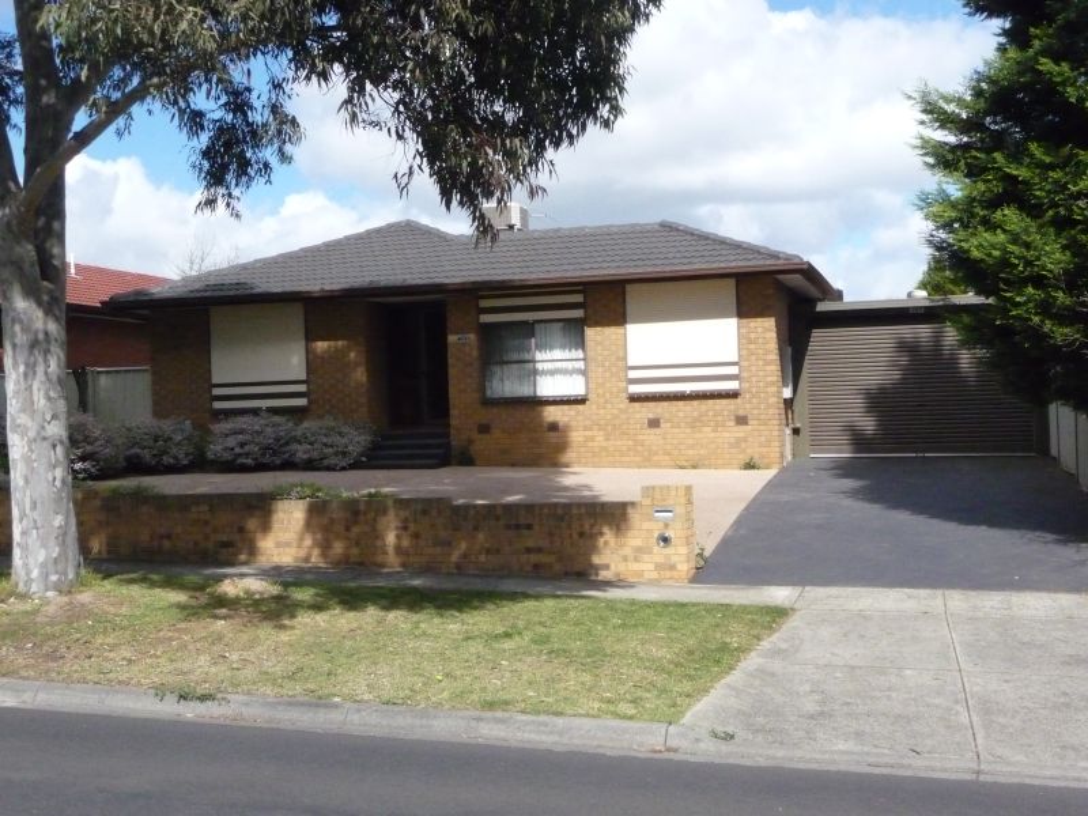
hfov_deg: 39.7
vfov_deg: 30.3
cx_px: 544
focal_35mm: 48
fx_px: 1509
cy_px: 408
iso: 800
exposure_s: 1/1000
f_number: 10
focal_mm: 8
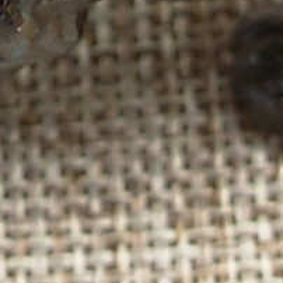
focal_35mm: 170
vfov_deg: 10.1
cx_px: 78
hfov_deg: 10.3
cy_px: -99
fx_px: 1572
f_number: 2.9
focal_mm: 6.3
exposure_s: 1/17.4
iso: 50
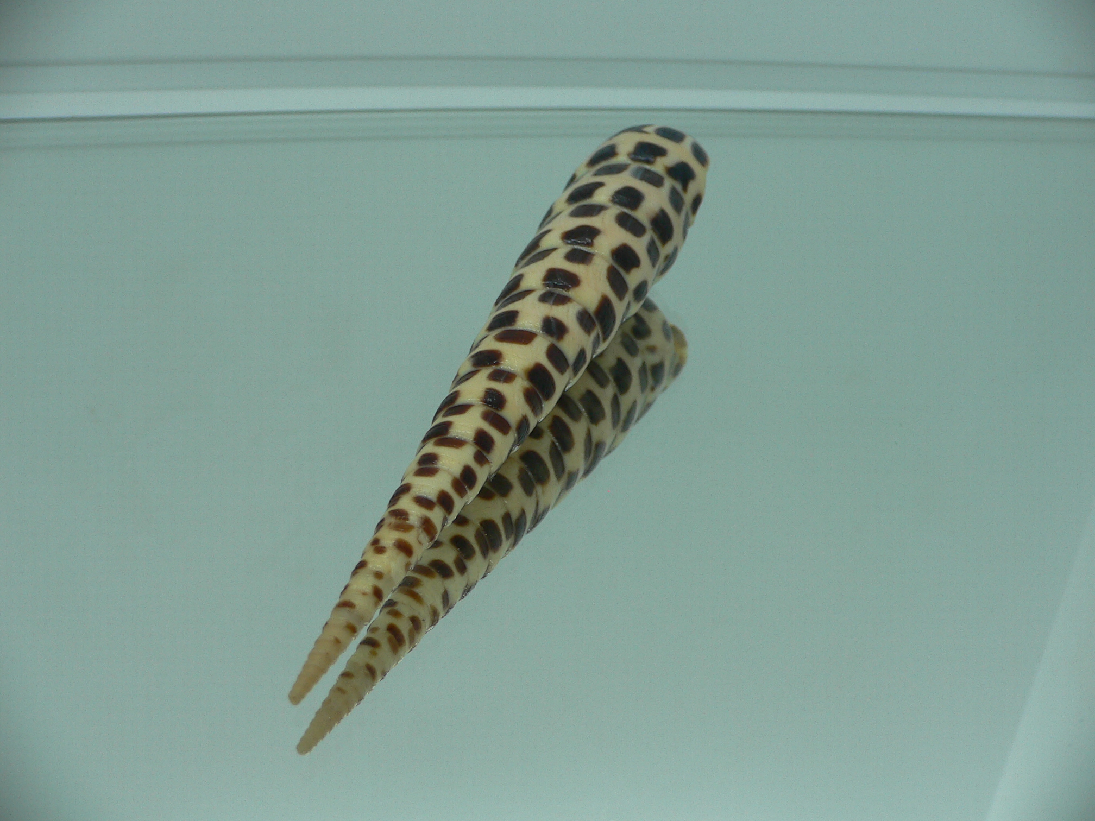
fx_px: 1107
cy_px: 410
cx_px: 548
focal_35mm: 35
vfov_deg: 40.7
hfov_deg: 52.6
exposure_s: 1/80
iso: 80
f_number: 2.8
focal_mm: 4.6
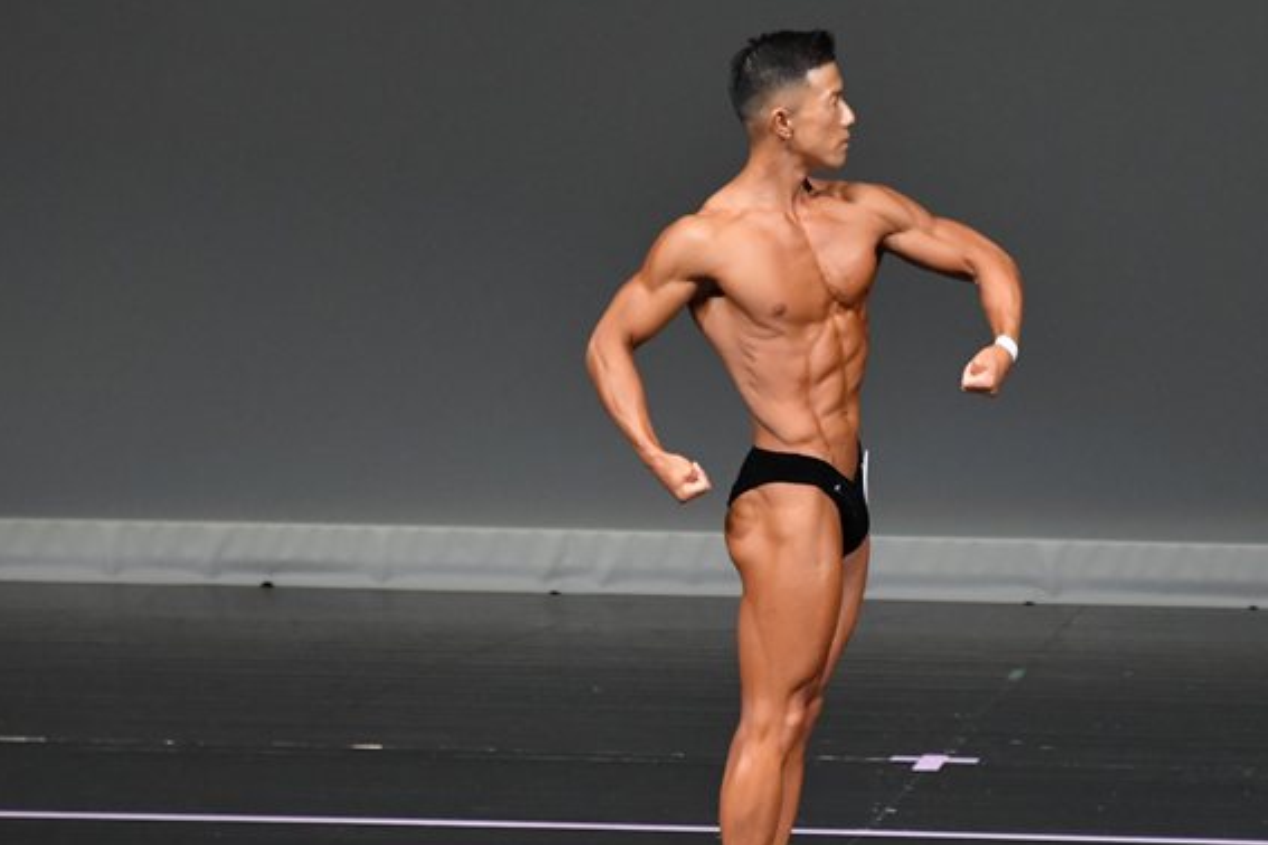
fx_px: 16588
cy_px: 467
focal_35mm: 471
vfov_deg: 2.9
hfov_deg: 4.4
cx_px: 820
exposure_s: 1/400
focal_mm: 230
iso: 4000
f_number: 5.6
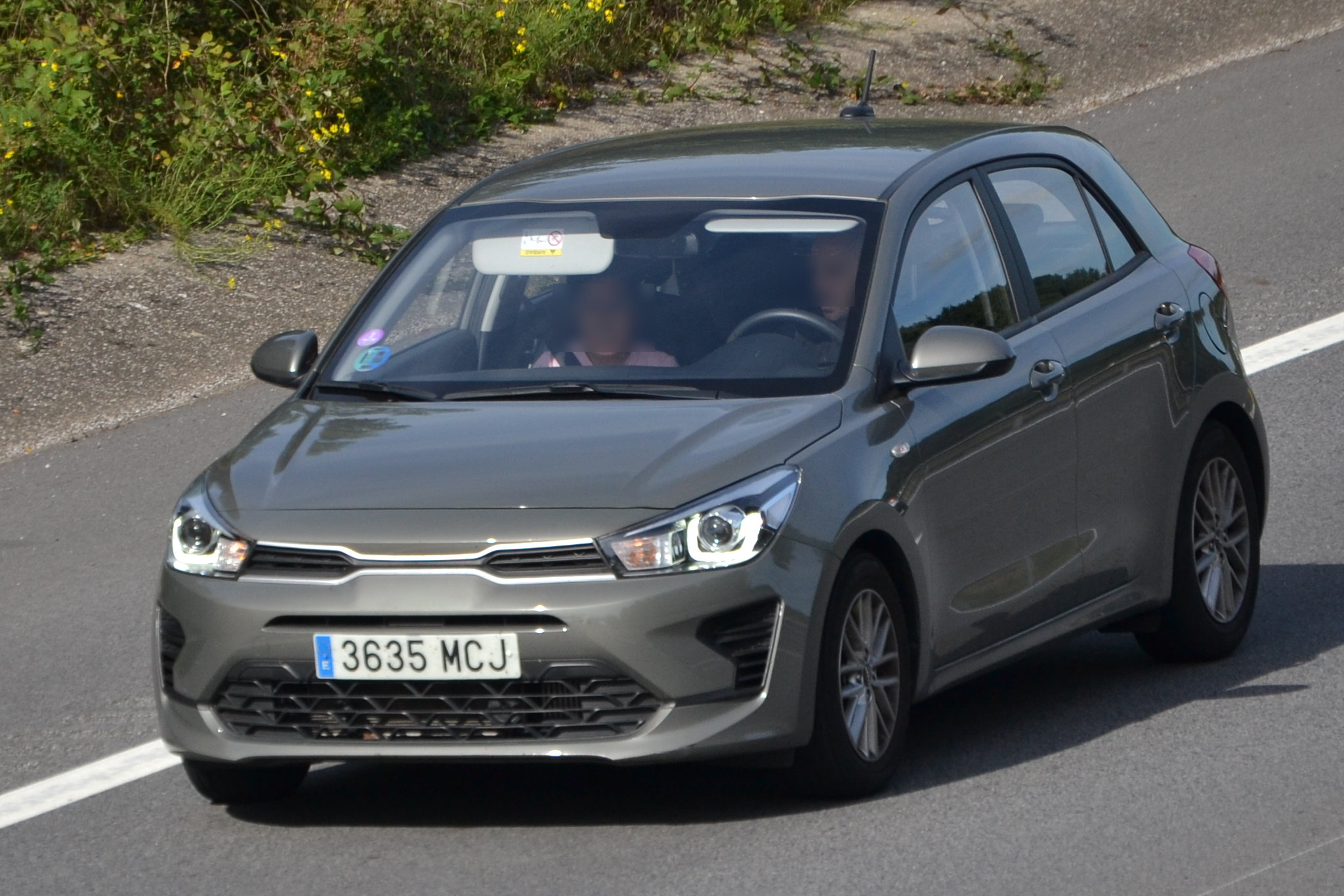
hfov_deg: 7.8
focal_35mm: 262
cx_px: 672
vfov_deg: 5.2
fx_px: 9798
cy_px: 448
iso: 200
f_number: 5.3
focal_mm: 175
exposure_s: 1/1250
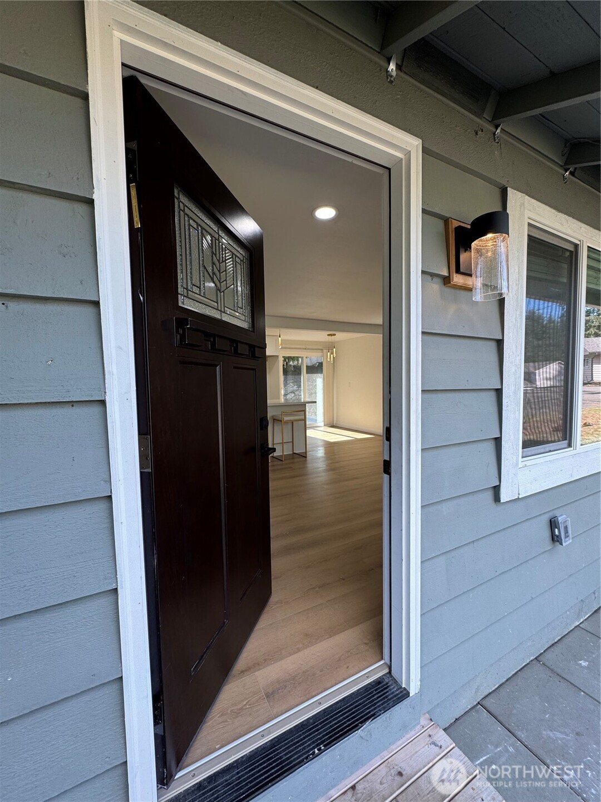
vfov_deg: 102.1
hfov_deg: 85.7
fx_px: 324
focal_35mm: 14
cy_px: 401
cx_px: 300
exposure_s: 1/120
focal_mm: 2.22
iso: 50
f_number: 2.2
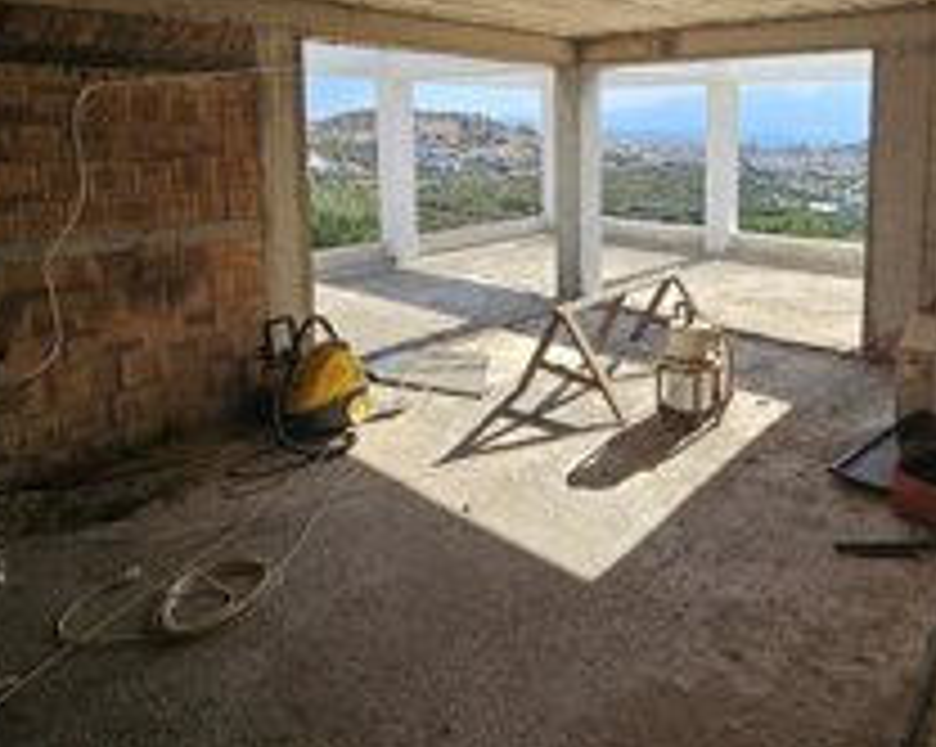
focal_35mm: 22
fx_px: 609
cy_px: 189
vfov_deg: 59.7
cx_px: 634
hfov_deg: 72.5
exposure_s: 1/1047
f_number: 2.2
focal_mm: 2.2
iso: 50
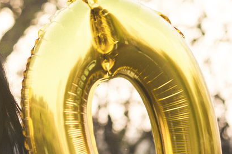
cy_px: 143
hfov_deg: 8.3
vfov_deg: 5.6
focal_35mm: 246
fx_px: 1584
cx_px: -38
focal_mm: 85
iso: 160
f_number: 2.8
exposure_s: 1/200
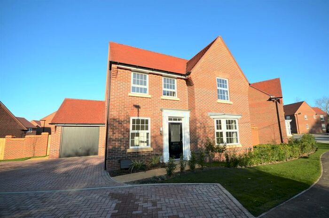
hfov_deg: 100.5
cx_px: 164
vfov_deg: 77.0
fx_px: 137
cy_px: 109
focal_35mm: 15
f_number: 6.3
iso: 100
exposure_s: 1/160
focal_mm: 10
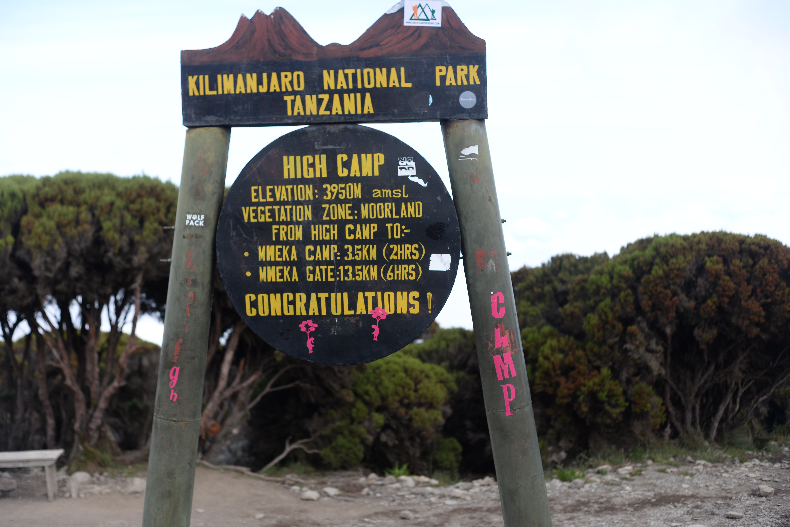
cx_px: 395
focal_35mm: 50
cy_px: 264
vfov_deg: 27.0
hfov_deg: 39.6
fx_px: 1098
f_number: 2.8
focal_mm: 50
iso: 280
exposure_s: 1/2500
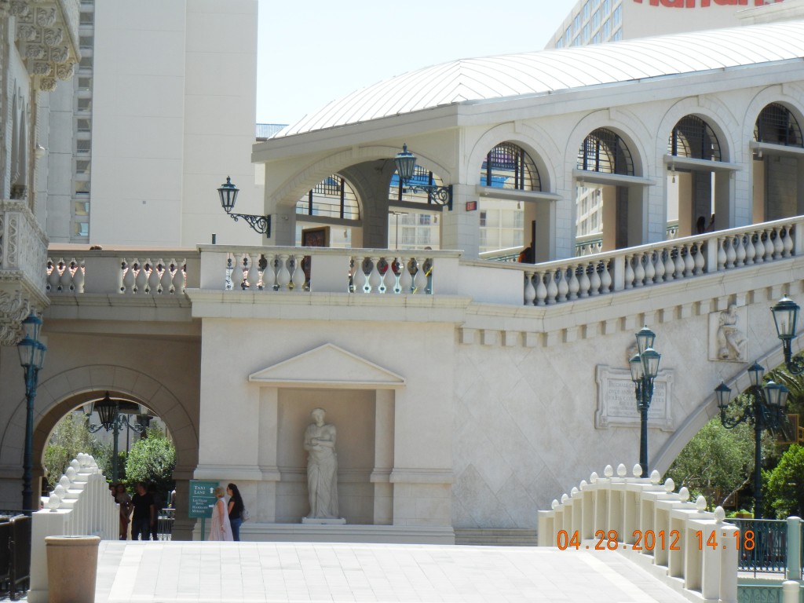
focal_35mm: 102
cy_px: 302
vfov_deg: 14.5
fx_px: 2369
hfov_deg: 19.3
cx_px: 402
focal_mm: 18.3
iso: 160
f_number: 4.5
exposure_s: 1/660
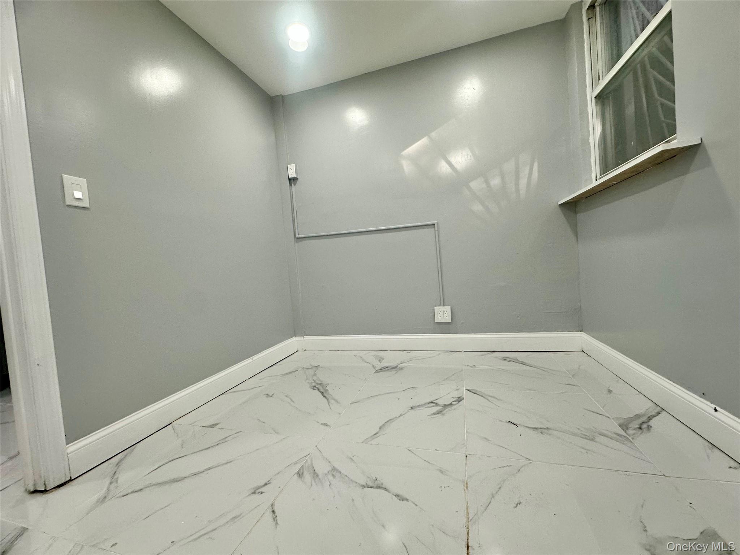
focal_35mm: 14
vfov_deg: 85.7
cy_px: 278
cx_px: 370
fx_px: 299
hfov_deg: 102.1
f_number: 2.2
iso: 125
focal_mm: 2.22
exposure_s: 1/120
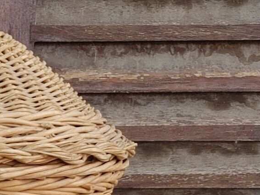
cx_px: -112
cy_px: 375
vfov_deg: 11.5
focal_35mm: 118
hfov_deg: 15.6
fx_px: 886
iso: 50
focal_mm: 4.81
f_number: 1.8
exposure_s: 1/100
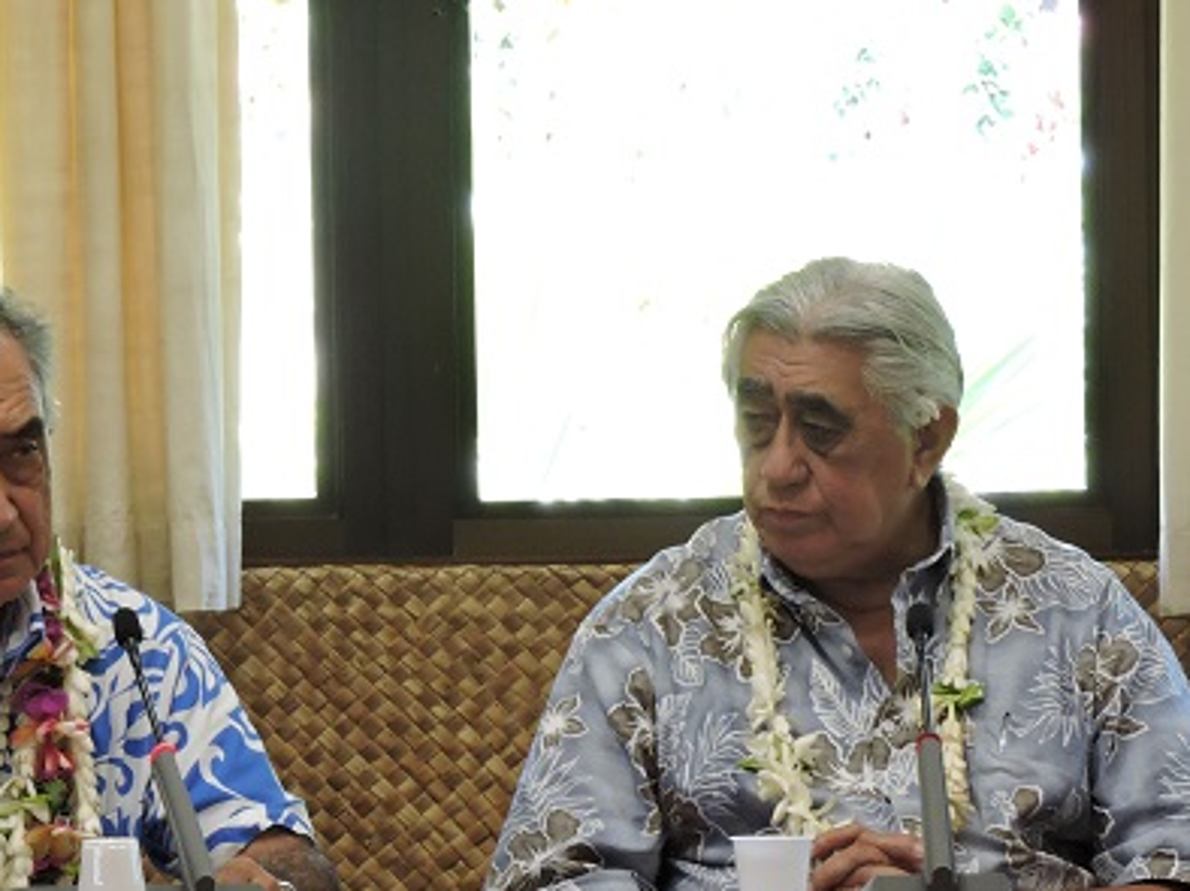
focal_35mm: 439
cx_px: 329
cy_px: 450
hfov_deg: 4.5
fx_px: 15082
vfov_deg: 3.4
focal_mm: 48.4
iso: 500
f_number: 5.5
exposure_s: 1/30
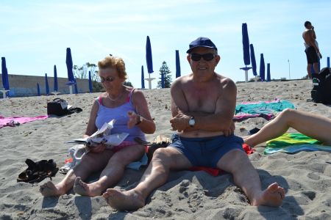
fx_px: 359
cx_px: 166
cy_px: 110
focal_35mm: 39
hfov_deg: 49.6
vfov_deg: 34.2
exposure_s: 1/320
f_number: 9
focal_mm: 26
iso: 100
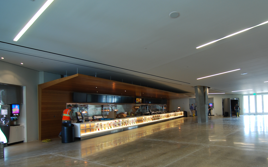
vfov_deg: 51.2
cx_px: 171
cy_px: 103
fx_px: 173
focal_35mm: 24
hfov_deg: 73.9
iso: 100
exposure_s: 1/13
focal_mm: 11
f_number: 2.8
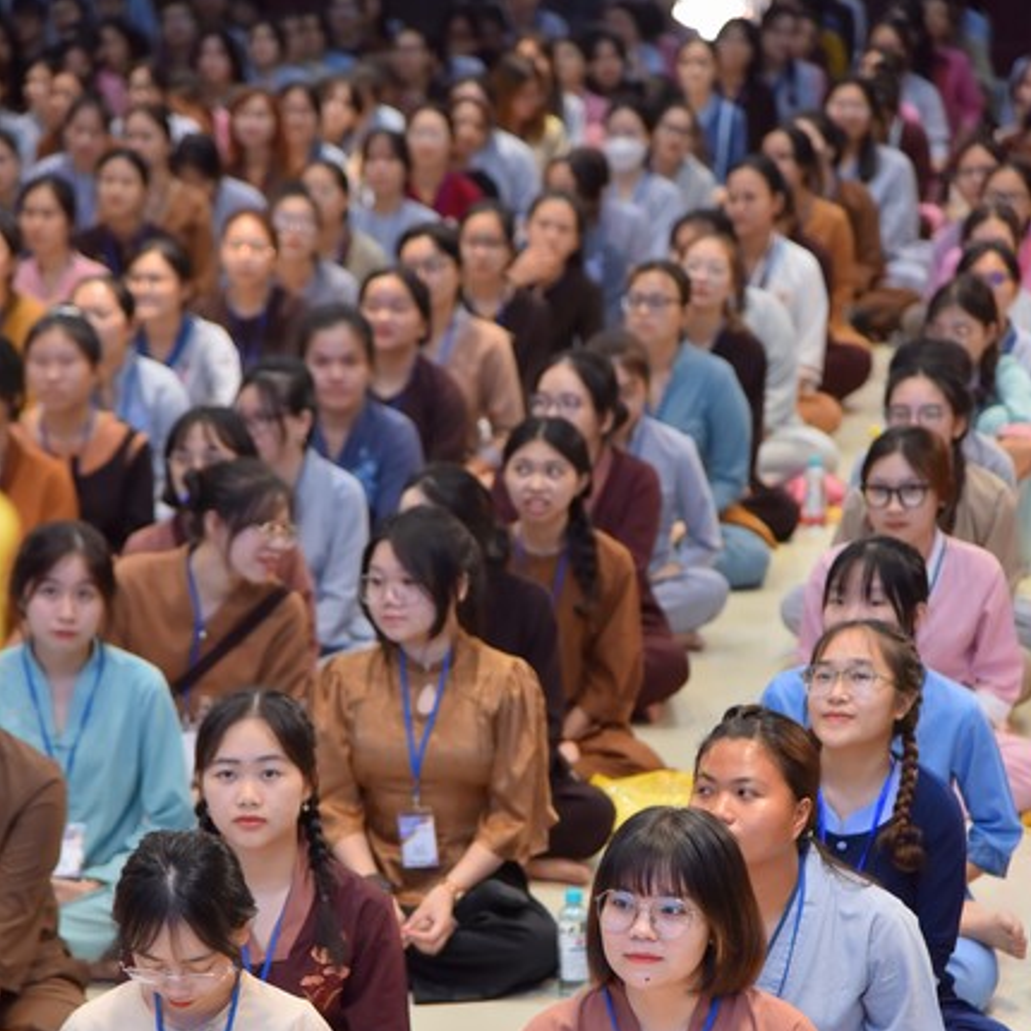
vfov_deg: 12.9
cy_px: 722
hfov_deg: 12.9
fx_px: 4549
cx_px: 517
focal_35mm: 135
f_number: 5
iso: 1000
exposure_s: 1/125
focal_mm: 105
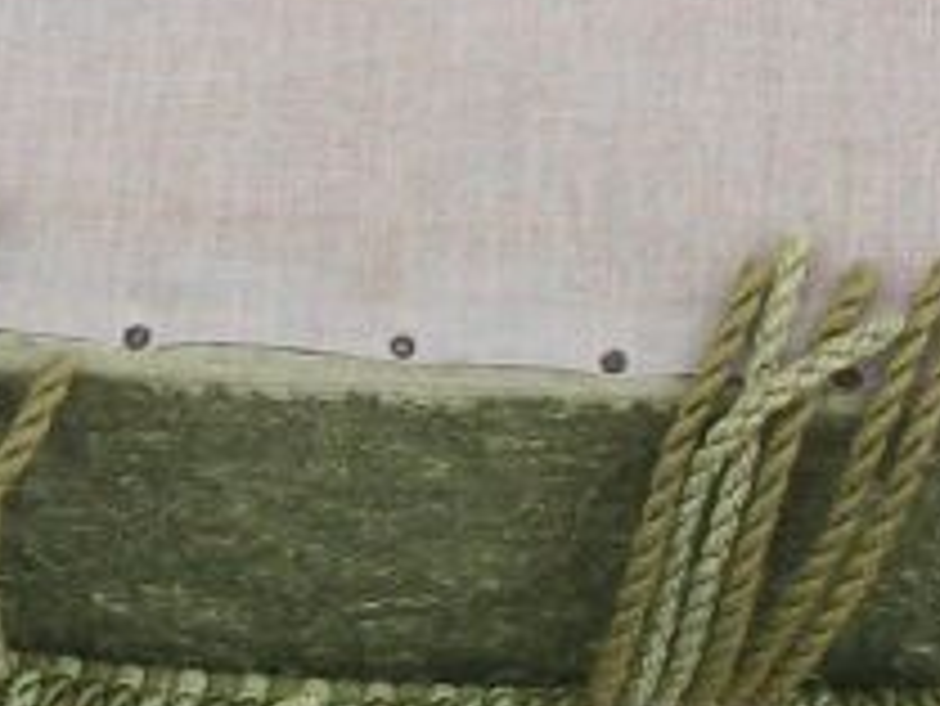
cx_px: 108
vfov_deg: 7.6
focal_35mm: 196
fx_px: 5325
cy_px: 72
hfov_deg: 10.0
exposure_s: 1/250
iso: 80
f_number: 2.9
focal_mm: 5.7
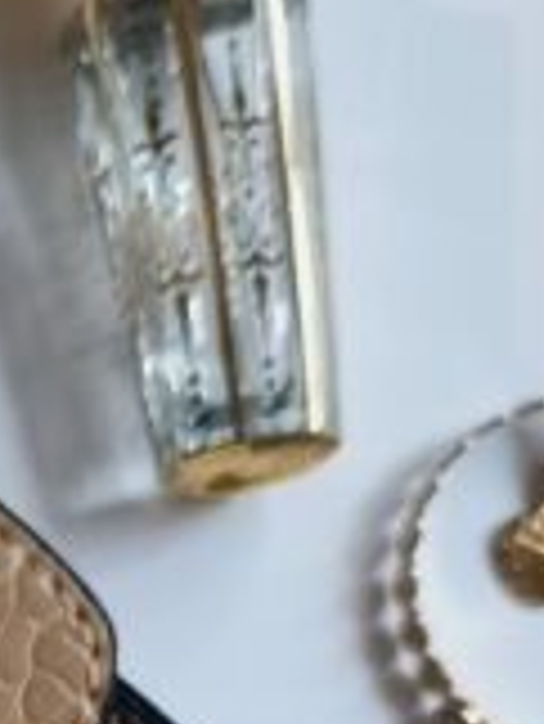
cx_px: -450
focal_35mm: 114
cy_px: 1147
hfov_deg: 11.9
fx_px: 2386
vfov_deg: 15.6
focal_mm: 6.18
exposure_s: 1/25
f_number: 1.65
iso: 2000
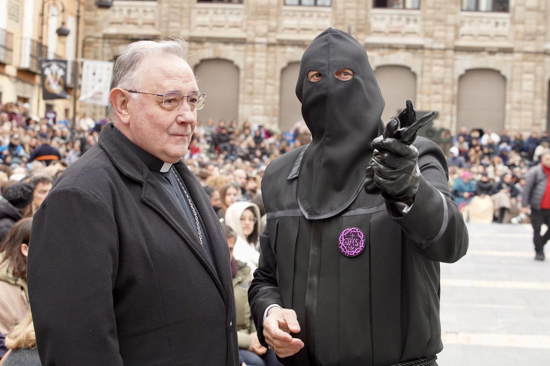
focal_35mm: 90
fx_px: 1375
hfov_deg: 22.6
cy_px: 183
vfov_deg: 15.2
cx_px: 275
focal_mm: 90
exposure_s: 1/250
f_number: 9
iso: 3200
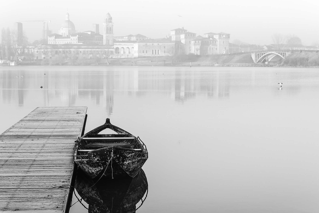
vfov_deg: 18.2
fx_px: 665
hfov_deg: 27.0
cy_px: 115
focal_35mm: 75
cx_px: 165
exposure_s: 1/80
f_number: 8
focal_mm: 66
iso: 125
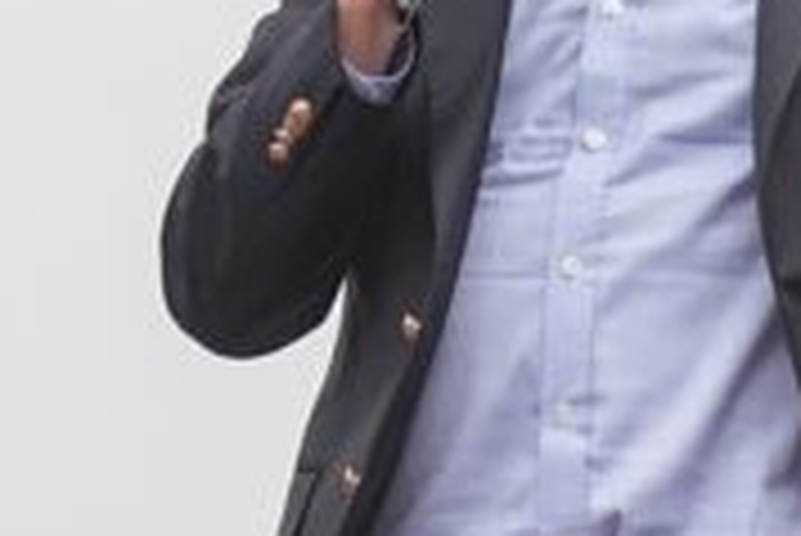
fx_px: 23648
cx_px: 482
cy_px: -59
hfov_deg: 1.9
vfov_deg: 1.3
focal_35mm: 1062
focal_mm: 200
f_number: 4
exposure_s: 1/800
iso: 320
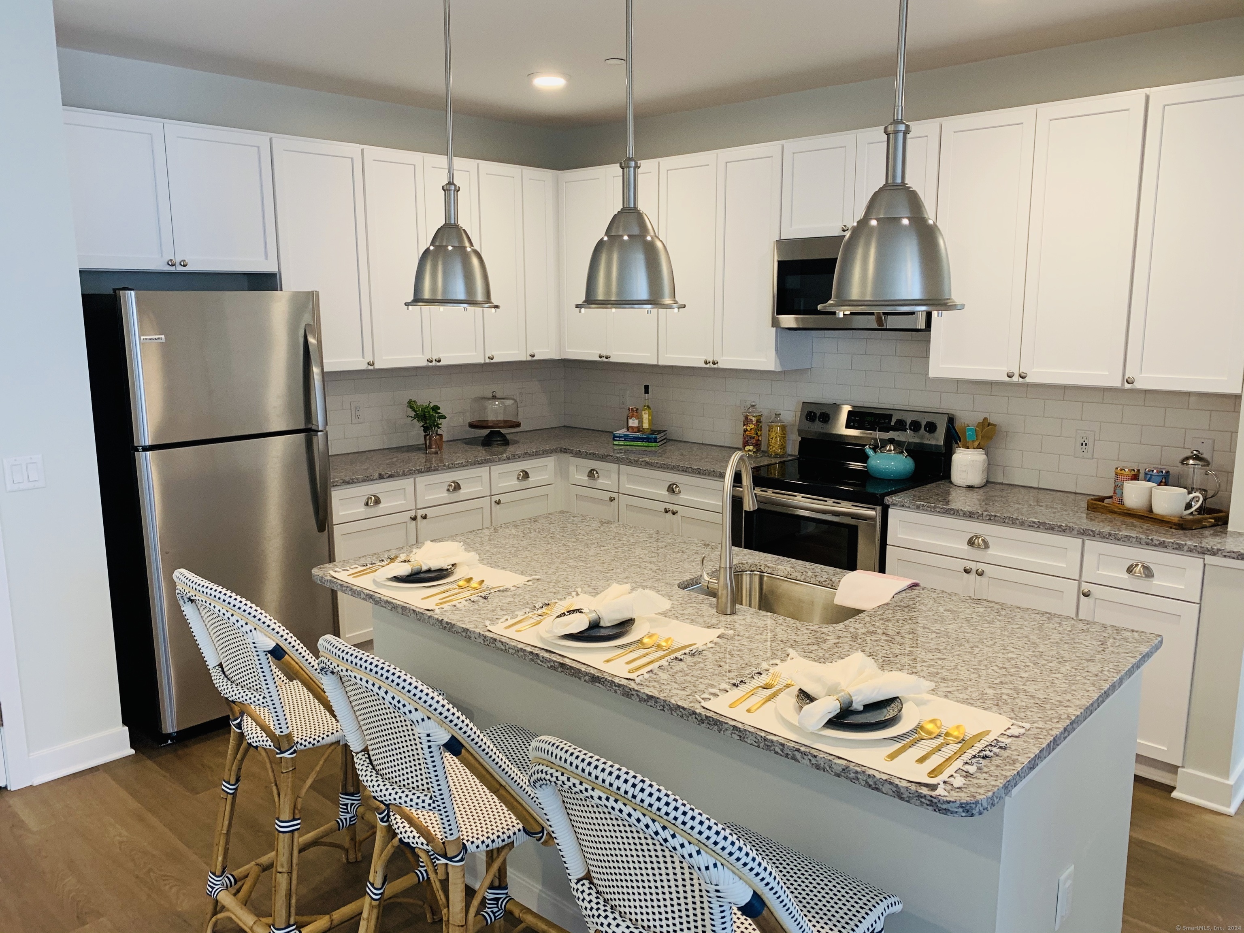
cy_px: 466
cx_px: 622
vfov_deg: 53.1
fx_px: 934
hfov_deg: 67.3
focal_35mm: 26
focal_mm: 4.25
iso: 100
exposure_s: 1/60
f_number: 1.8
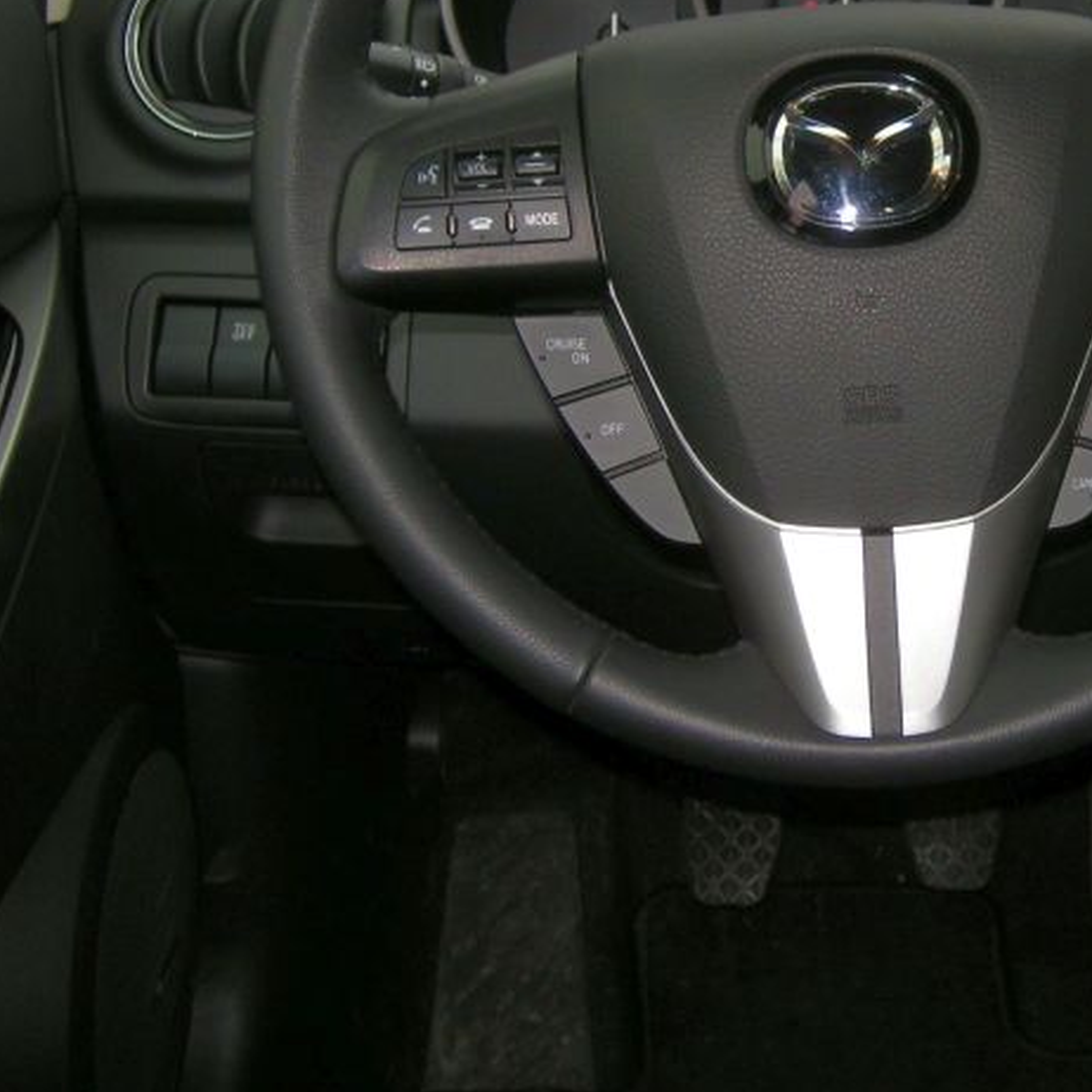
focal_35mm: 67
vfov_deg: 25.6
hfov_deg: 25.2
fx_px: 2391
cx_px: 903
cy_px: 343
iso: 64
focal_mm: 5.7
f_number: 2.8
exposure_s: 1/30
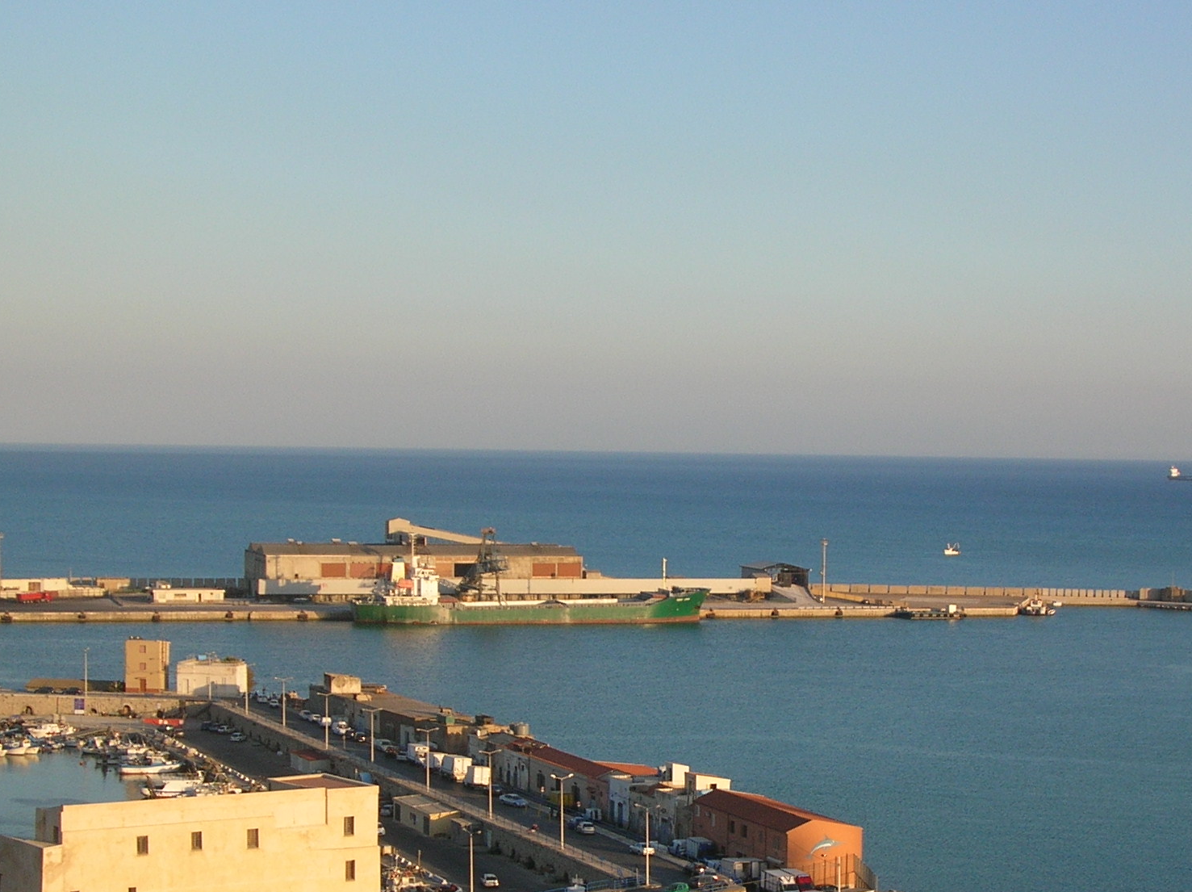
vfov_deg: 18.6
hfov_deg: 24.6
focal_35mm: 79
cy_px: 626
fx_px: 2718
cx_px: 766
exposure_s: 1/437
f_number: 3.3
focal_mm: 8.5
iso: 50
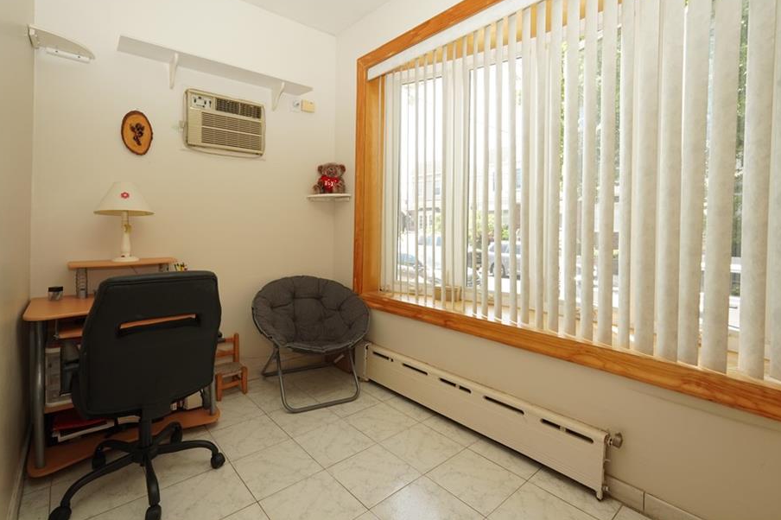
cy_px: 228
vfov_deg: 70.1
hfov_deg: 93.3
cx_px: 377
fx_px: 369
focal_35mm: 17
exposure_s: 1/125
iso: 500
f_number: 4.5
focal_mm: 10
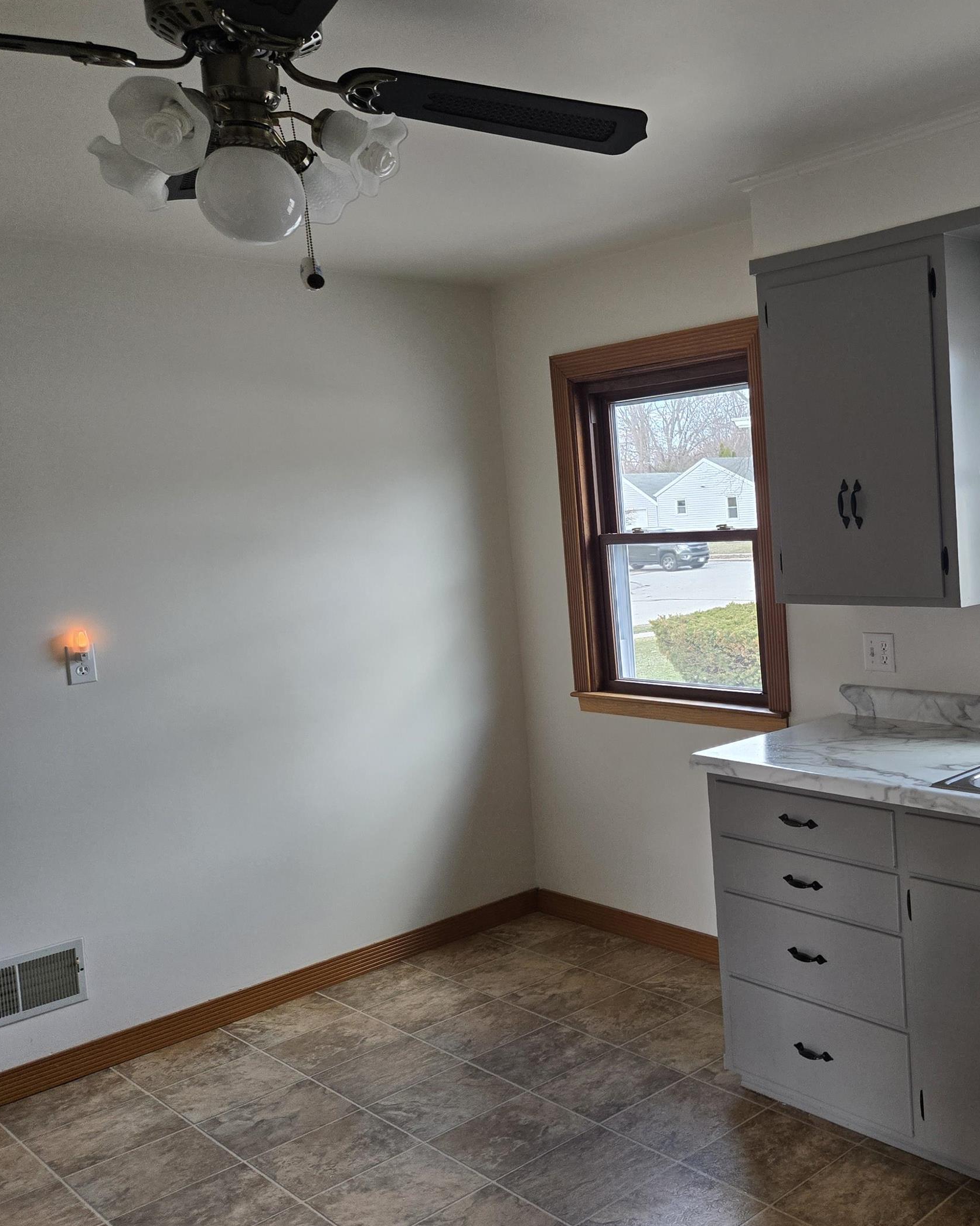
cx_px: 848
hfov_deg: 41.6
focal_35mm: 33
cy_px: 559
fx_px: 1196
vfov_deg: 54.1
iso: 160
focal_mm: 5.4
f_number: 1.8
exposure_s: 1/120
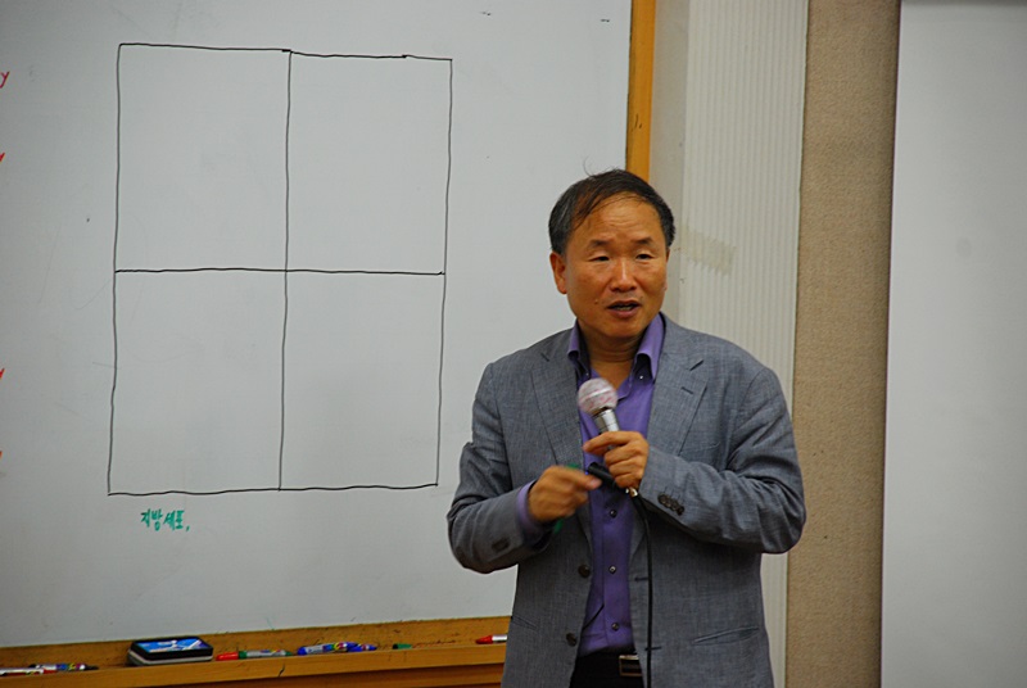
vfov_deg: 6.8
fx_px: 5785
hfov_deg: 10.1
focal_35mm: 202
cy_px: 344
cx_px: 514
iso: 400
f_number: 5.6
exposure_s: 1/30
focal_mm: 135
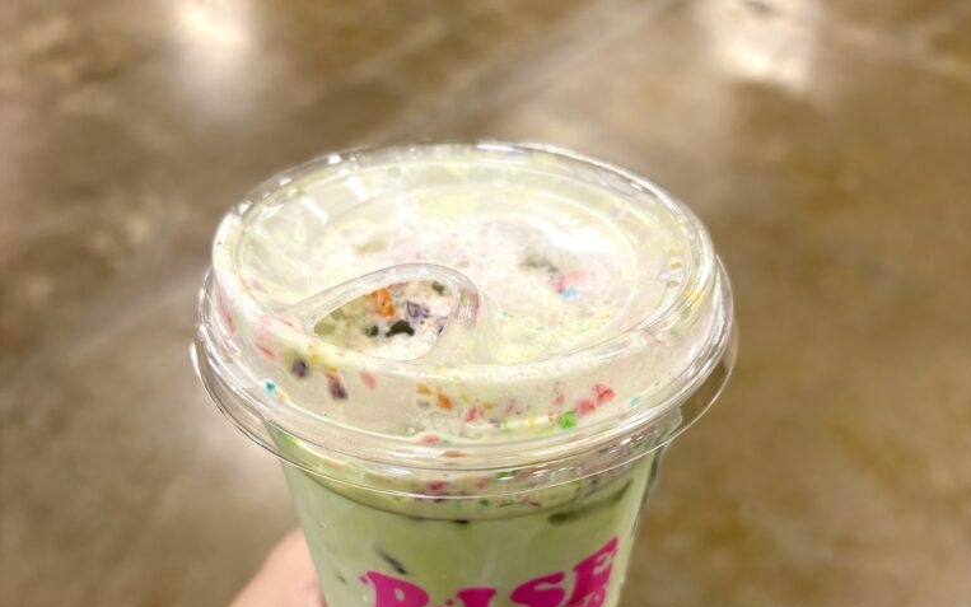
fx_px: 979
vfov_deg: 33.6
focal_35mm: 37
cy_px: 468
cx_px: 487
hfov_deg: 52.7
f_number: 1.6
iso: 125
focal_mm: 5.96
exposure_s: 1/60
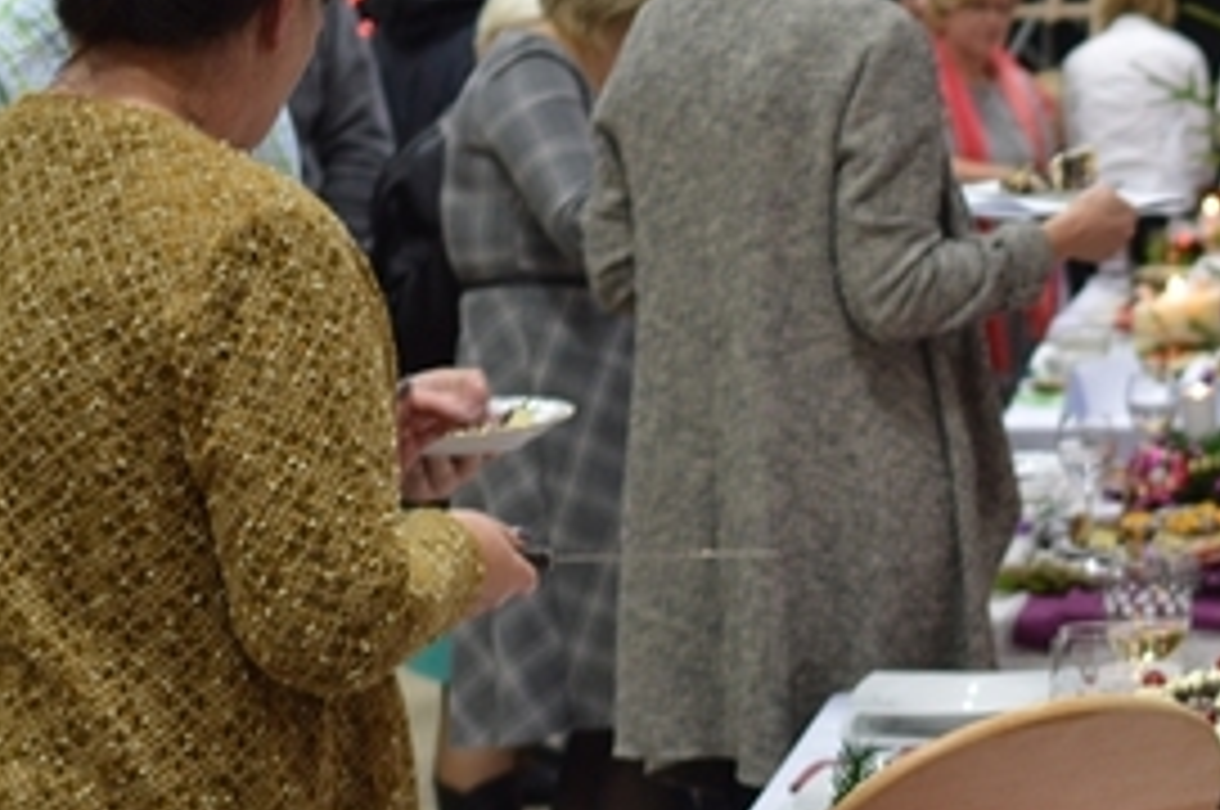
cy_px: 711
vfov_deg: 12.3
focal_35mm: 110
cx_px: 1535
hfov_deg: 17.6
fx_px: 3723
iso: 400
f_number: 3.2
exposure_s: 1/50
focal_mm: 28
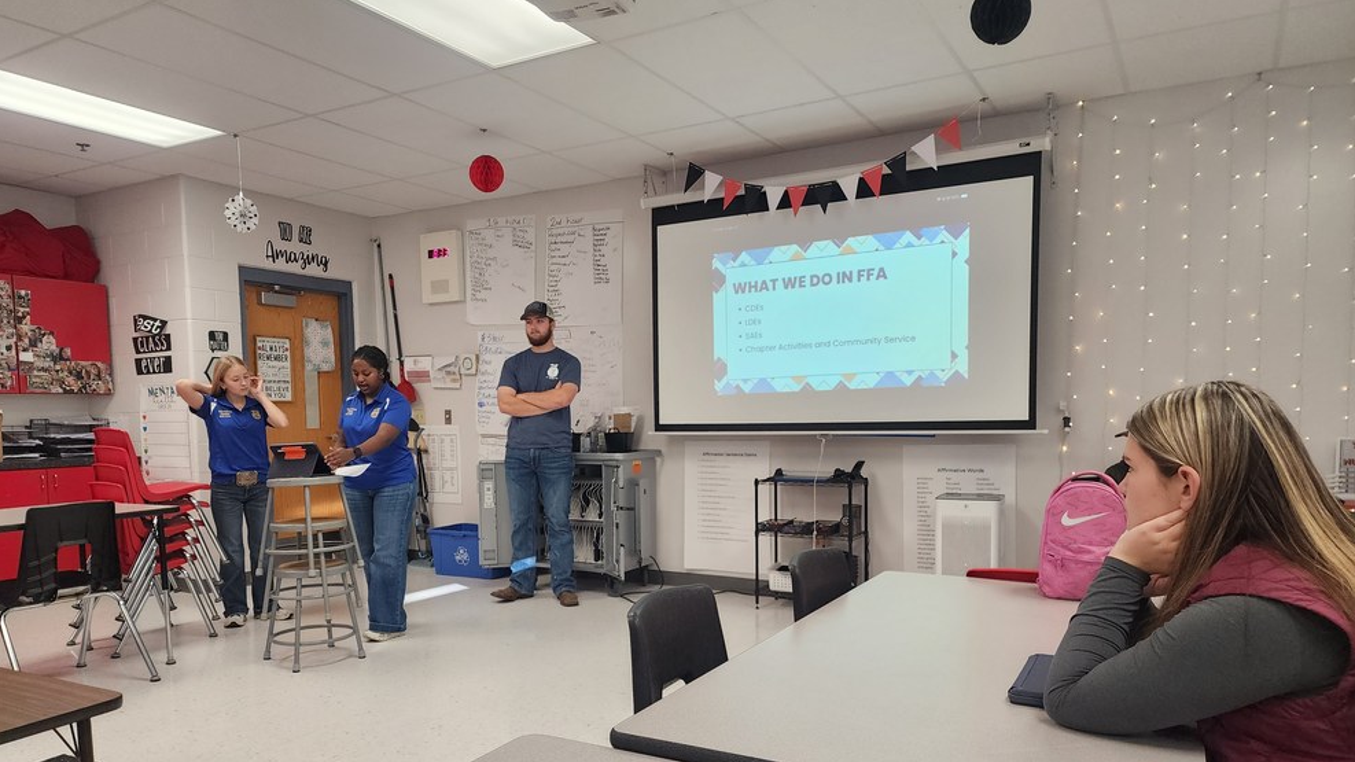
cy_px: 478
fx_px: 934
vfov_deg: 44.0
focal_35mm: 26
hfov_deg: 71.9
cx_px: 653
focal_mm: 6.4
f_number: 1.8
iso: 200
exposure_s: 1/120
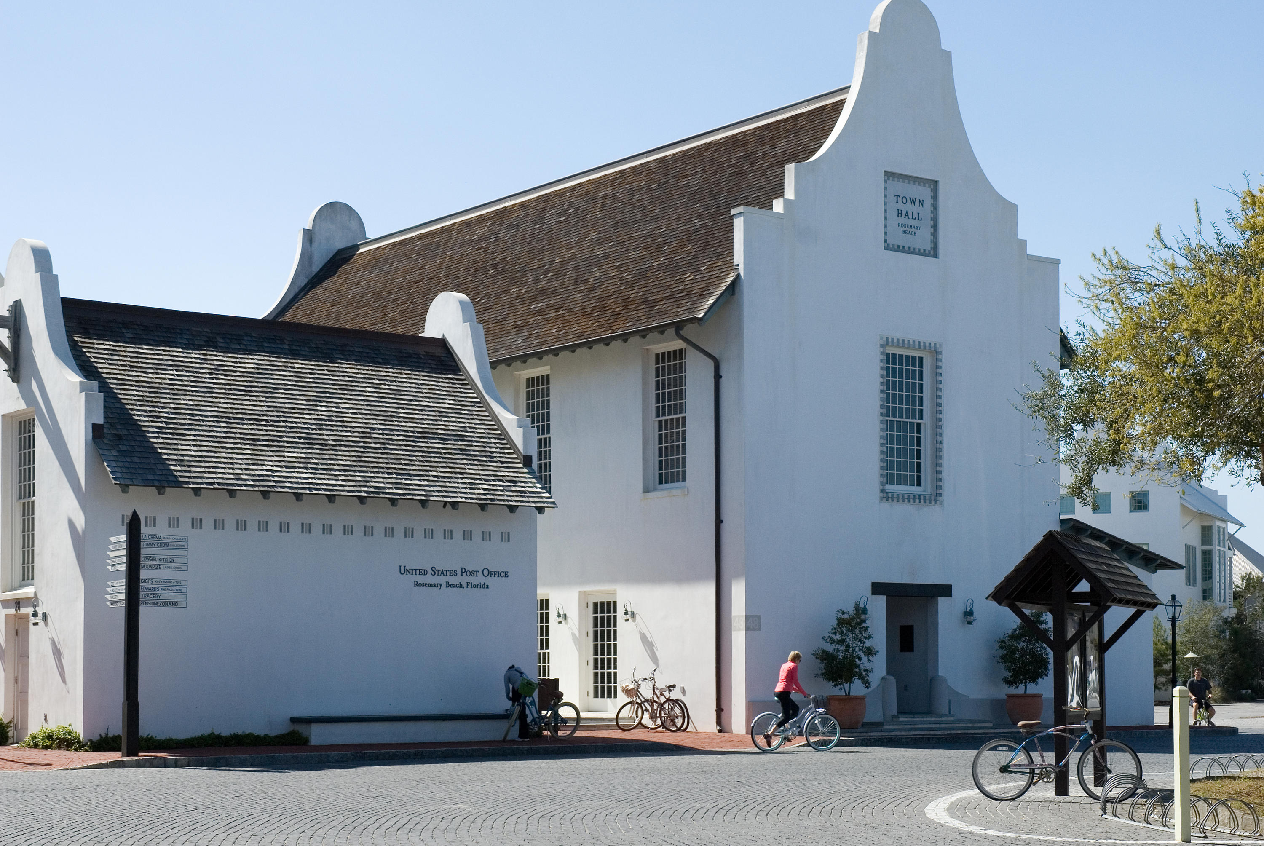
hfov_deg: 33.4
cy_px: 423
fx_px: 2109
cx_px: 632
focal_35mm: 60
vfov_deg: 22.7
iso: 200
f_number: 8
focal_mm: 40
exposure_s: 1/640
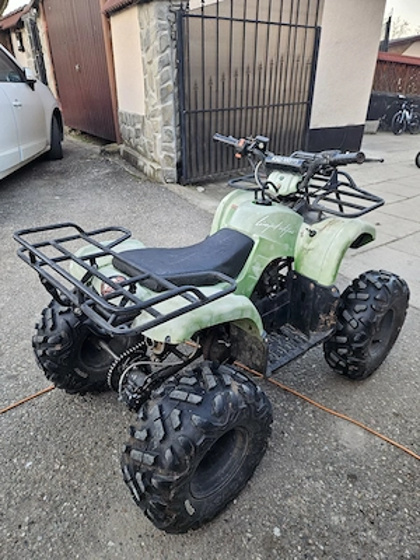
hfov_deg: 58.9
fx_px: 372
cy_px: 280
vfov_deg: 73.9
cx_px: 210
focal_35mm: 23
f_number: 1.8
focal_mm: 5.4
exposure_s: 1/101
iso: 50
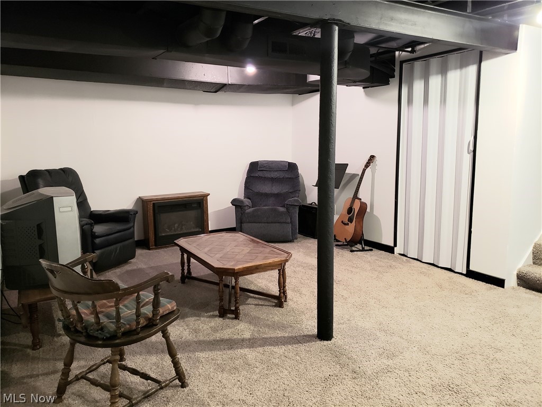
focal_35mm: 26
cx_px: 271
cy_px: 204
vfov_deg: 53.1
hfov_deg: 67.3
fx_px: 407
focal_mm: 4.3
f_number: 1.5
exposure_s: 1/17
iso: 250
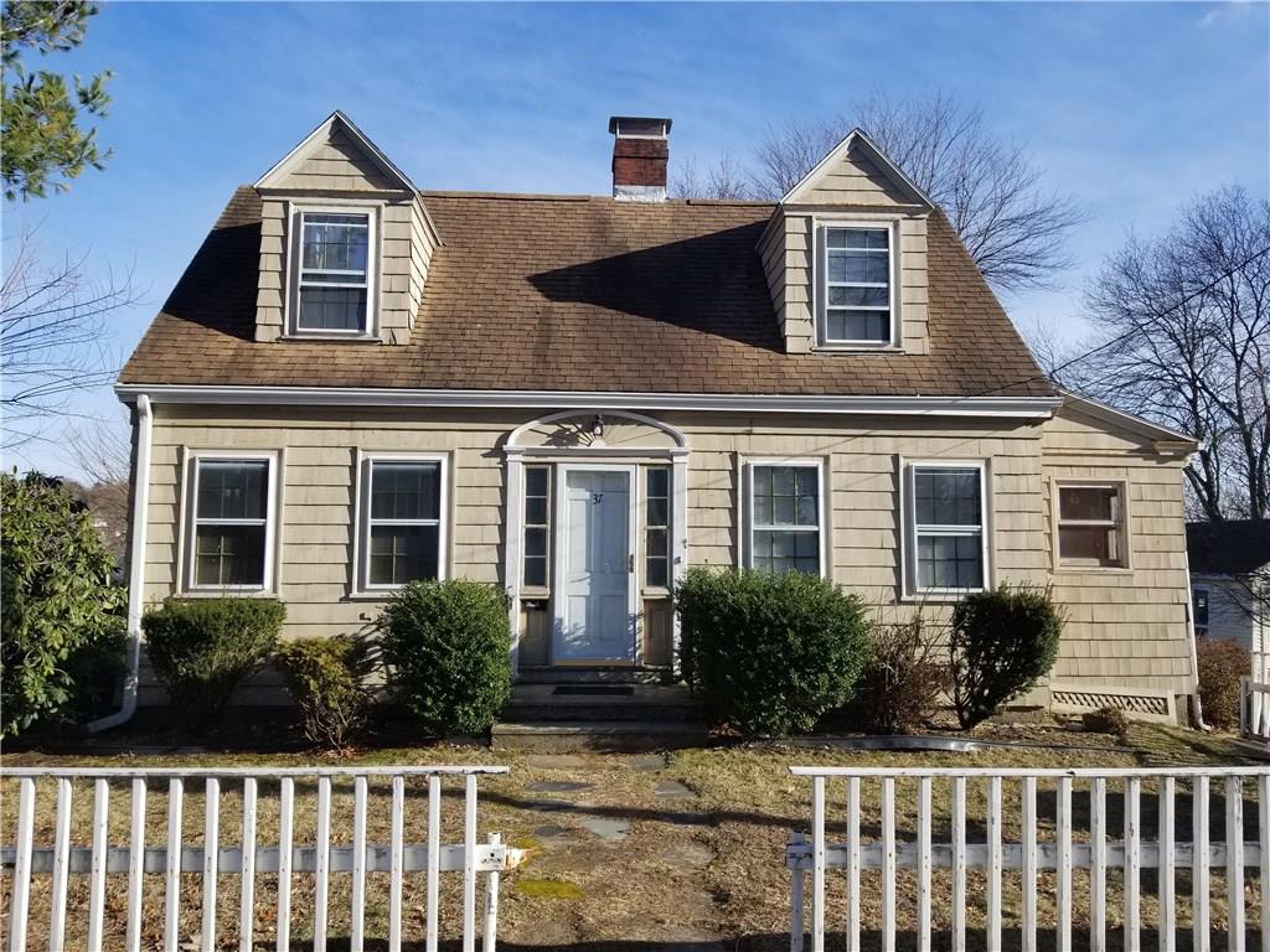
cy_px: 476
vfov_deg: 53.1
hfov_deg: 67.3
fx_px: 954
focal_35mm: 26
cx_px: 635
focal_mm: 4.25
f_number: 1.7
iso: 50
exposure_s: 1/1776
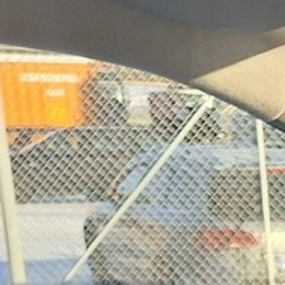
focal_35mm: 155
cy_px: 754
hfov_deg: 10.3
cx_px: 591
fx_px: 1444
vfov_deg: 9.6
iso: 50
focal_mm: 5.54
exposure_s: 1/264
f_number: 1.8
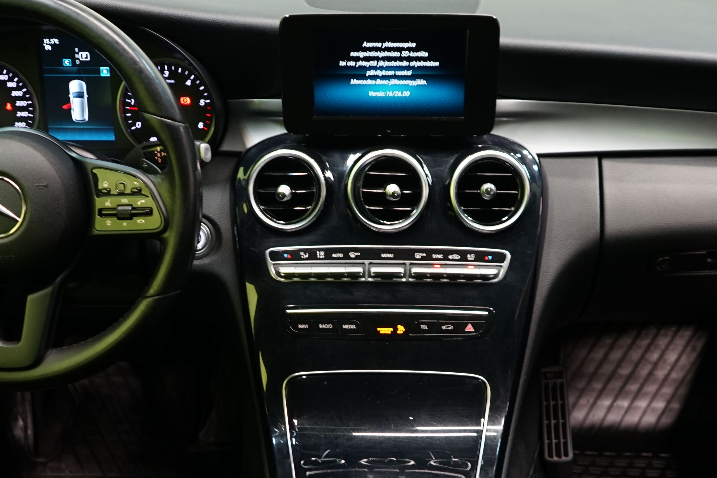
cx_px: 382
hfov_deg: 37.5
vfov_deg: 25.0
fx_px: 1055
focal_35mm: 53
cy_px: 401
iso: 800
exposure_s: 1/30
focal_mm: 28
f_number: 3.5
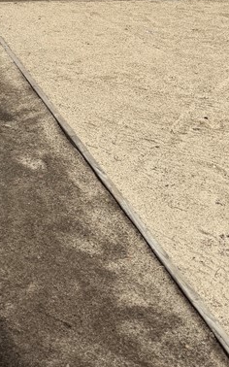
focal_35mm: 69
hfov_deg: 18.0
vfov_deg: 26.1
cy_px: -90
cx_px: -39
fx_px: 690
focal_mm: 6.76
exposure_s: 1/9009
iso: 80
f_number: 1.78
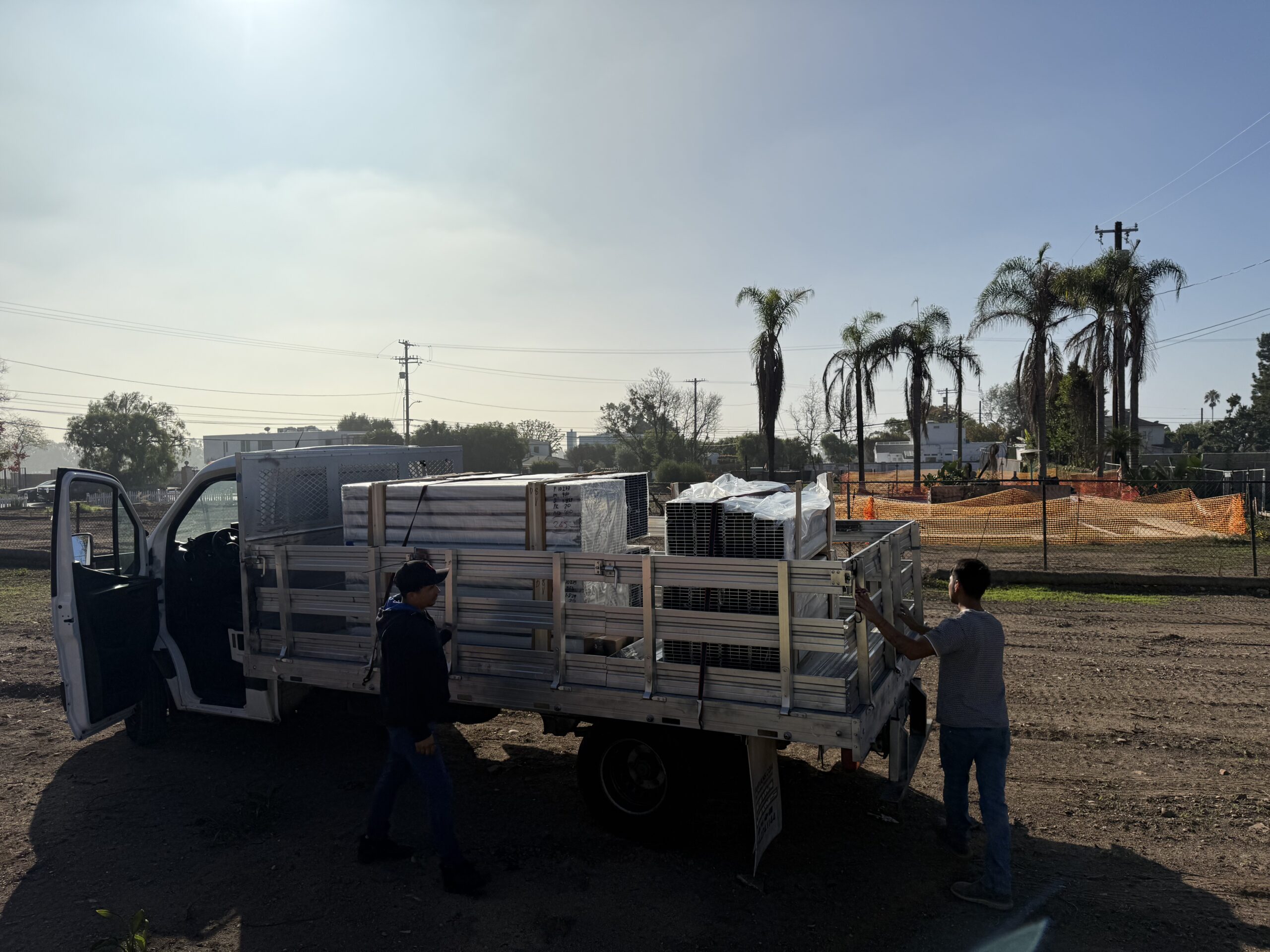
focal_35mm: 24
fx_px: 881
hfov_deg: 71.6
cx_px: 635
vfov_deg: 56.8
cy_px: 476
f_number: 1.78
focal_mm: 6.76
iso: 50
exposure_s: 1/14286
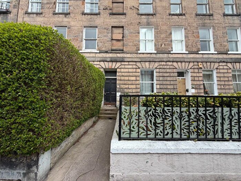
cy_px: 90
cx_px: 120
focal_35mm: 14
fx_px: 97
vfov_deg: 85.7
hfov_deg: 102.1
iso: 50
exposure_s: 1/502
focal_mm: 2.22
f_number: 2.2
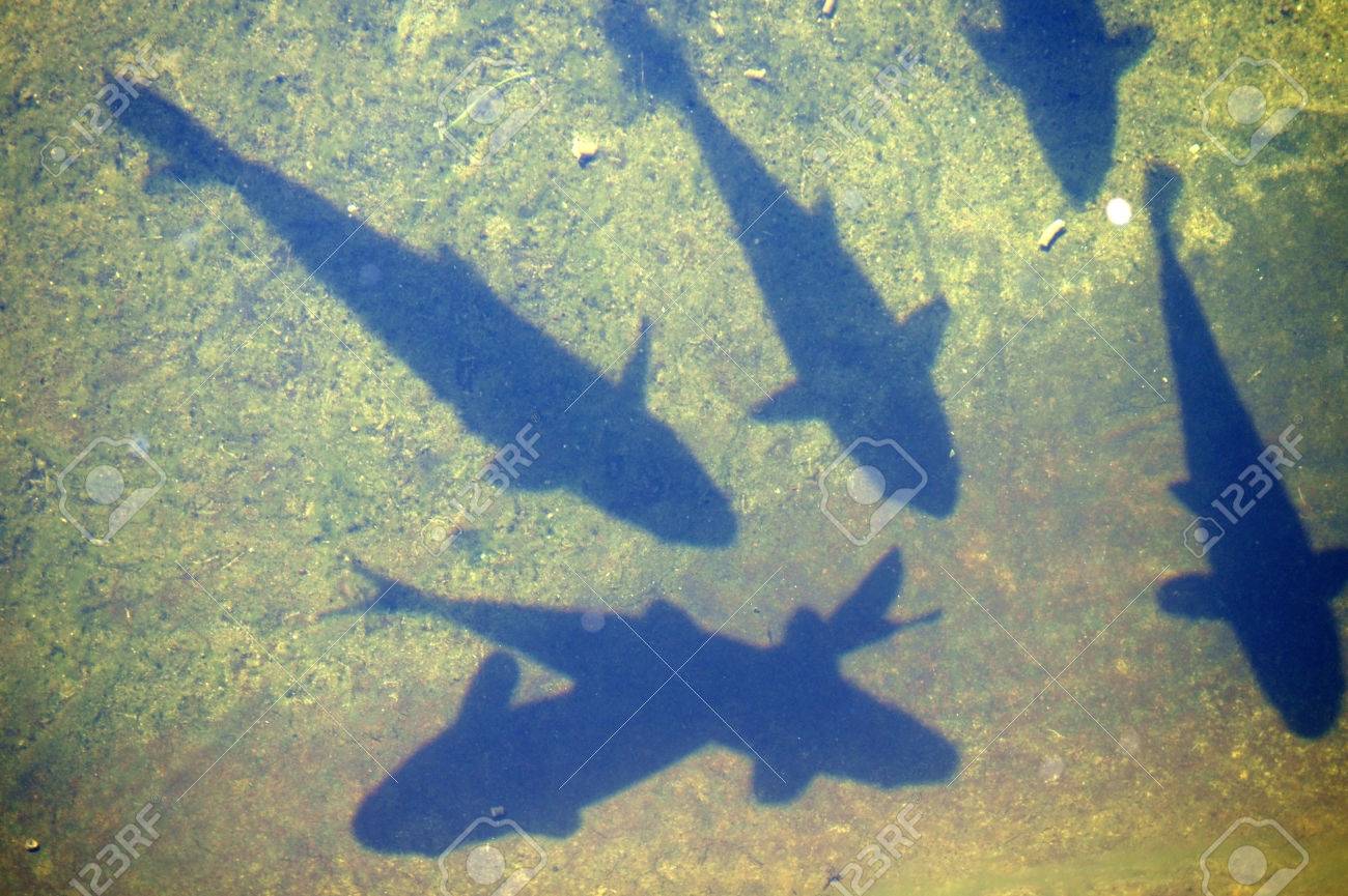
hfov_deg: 22.6
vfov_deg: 15.2
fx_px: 3368
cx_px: 674
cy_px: 448
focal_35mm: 90
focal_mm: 60
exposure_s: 1/200
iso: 250
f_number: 4
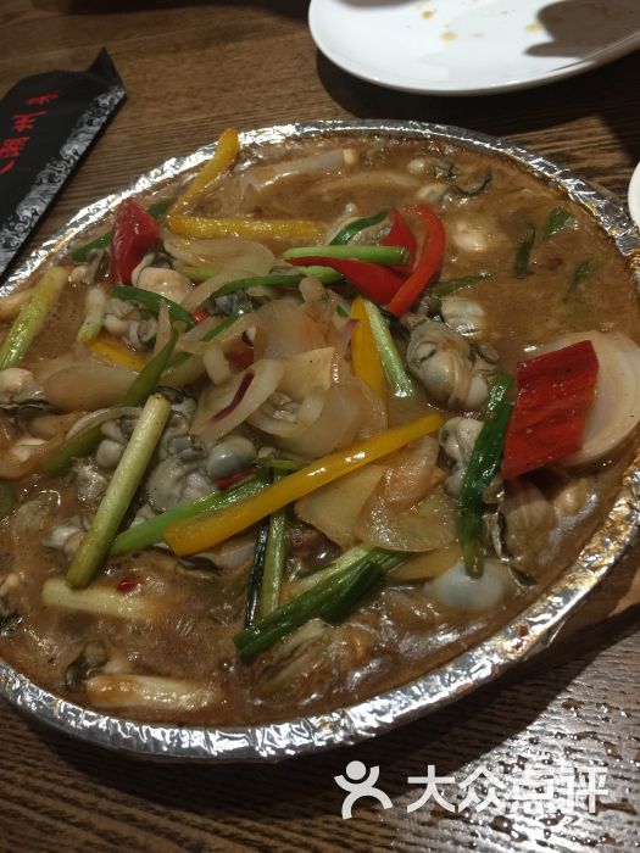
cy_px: 426
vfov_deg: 61.7
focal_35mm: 29
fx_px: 715
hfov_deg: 48.2
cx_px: 320
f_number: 2.2
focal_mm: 4.15
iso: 80
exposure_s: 1/17
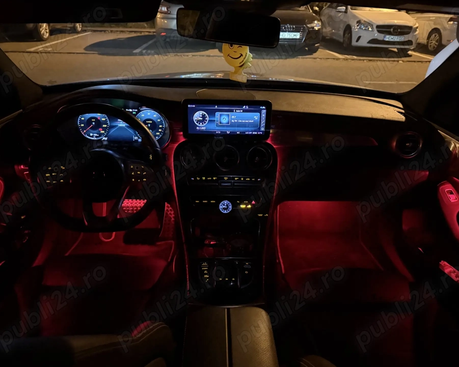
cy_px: 185
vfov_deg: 54.9
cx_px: 230
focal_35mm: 26
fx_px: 353
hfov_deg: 66.0
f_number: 1.78
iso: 12500
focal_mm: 6.76
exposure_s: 1/15
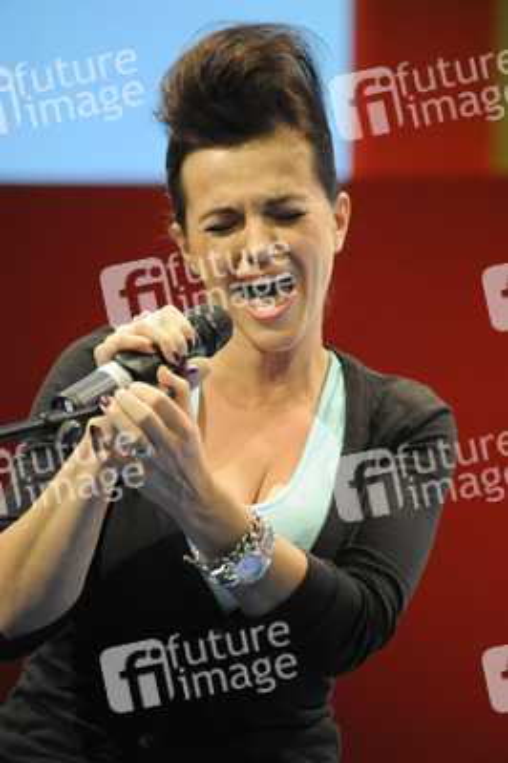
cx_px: 254
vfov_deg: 11.4
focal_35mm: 180
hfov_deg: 7.6
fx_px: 3816
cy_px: 382
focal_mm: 180
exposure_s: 1/160
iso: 4000
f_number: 4.5
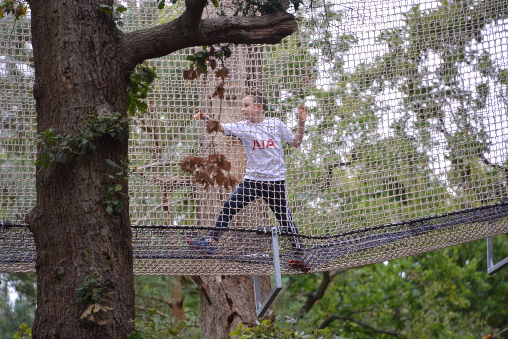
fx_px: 4236
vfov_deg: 4.6
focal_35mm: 300
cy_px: 170
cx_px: 254
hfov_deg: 6.9
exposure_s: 1/320
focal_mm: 300
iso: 400
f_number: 5.6
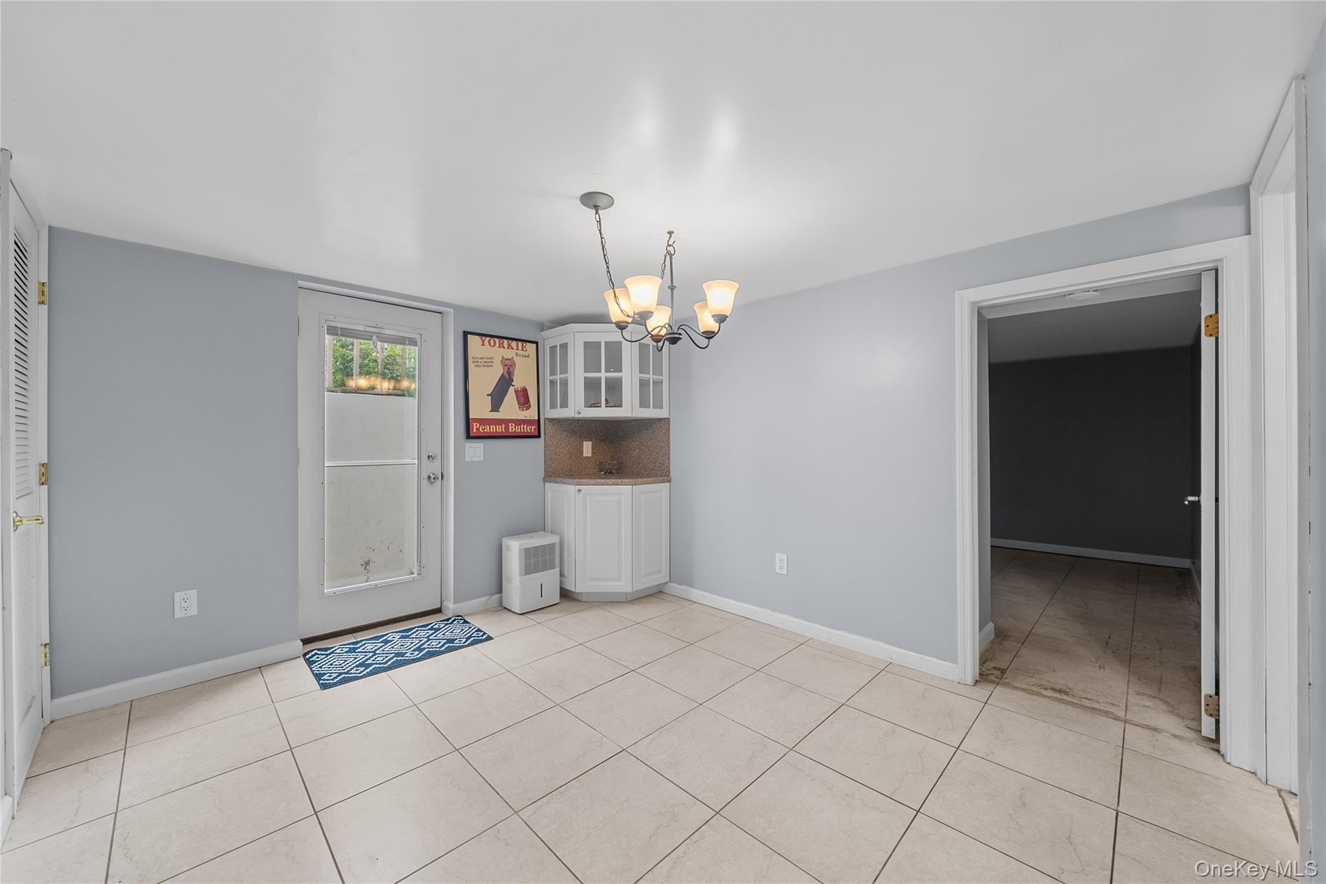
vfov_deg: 85.4
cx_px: 663
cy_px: 442
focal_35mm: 13
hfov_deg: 108.3
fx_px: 479
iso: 500
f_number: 9
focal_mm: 13
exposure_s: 1/10
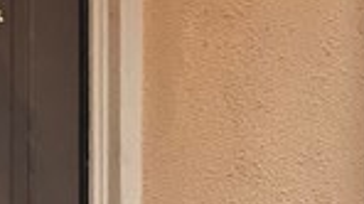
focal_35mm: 211
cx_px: -15
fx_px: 2035
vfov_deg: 5.7
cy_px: 268
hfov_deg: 10.1
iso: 40
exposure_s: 1/30
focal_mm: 3.99
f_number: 1.8
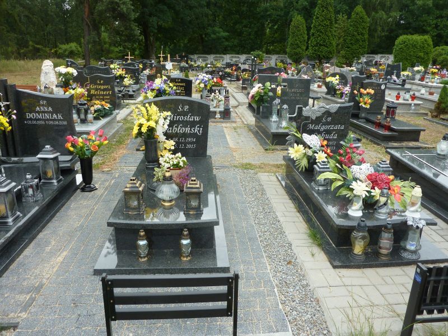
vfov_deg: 54.9
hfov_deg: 69.4
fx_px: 324
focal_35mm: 25
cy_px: 168
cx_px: 224
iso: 80
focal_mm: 4.1
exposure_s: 1/125
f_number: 4
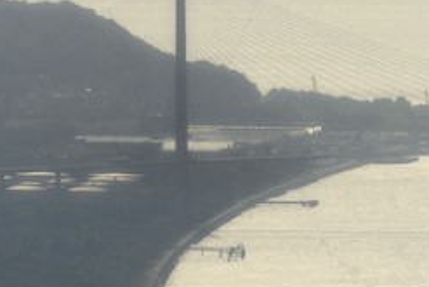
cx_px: 964
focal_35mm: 1003
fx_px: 11959
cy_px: 751
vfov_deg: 1.4
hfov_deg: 2.0
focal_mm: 155
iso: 400
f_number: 14
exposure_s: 1/500
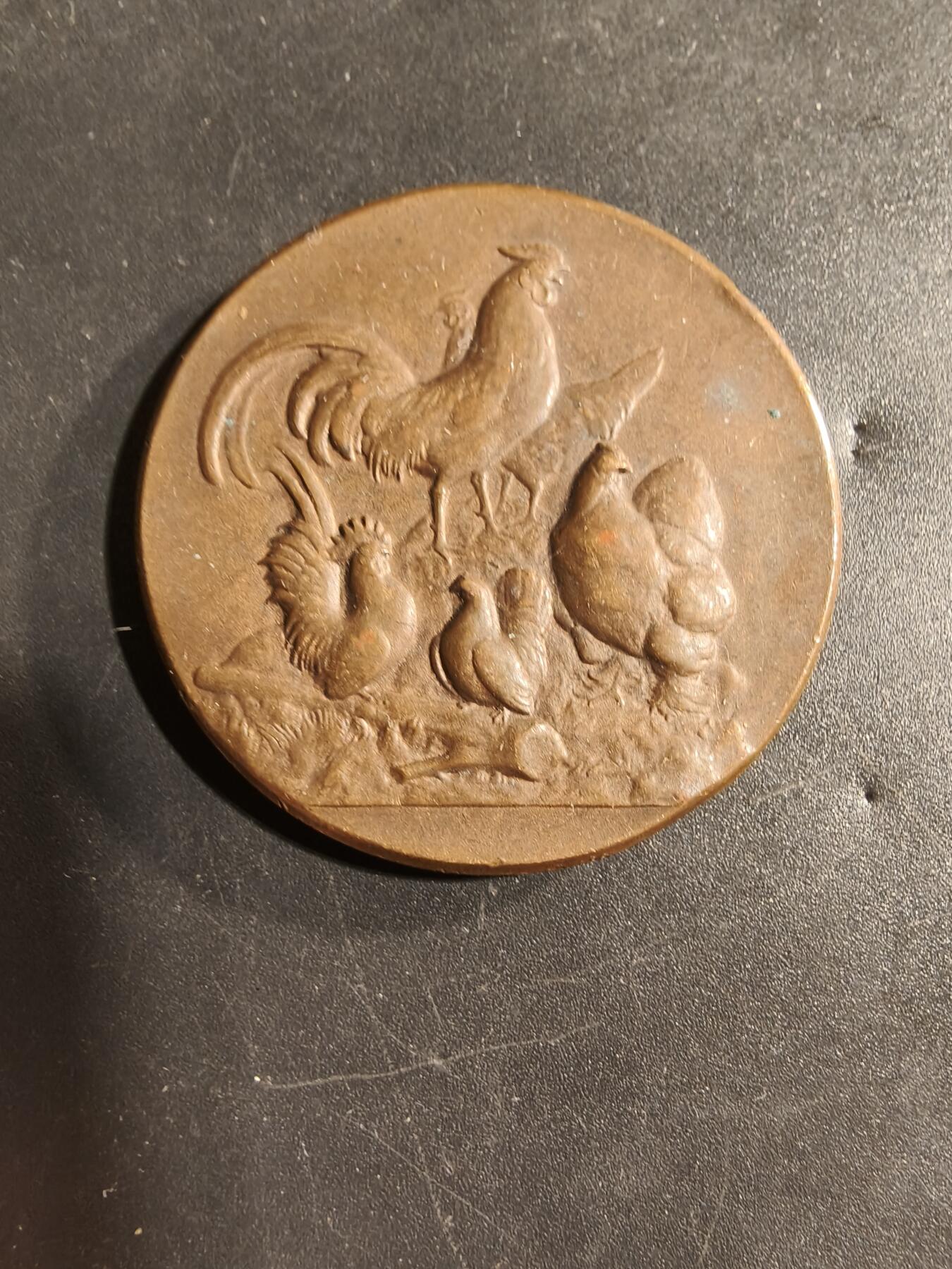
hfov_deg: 58.9
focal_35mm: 23
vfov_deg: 73.9
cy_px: 634
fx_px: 843
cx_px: 476
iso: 250
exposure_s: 1/50
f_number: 2
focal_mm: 2.32
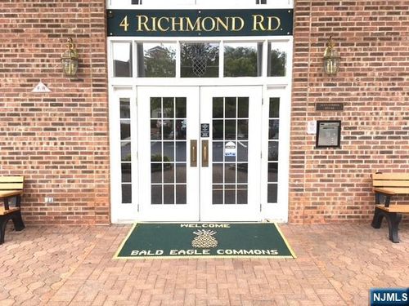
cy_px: 153
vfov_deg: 48.2
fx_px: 343
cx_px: 204
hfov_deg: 61.7
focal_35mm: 29
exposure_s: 1/506
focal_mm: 4.15
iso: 25
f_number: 2.2
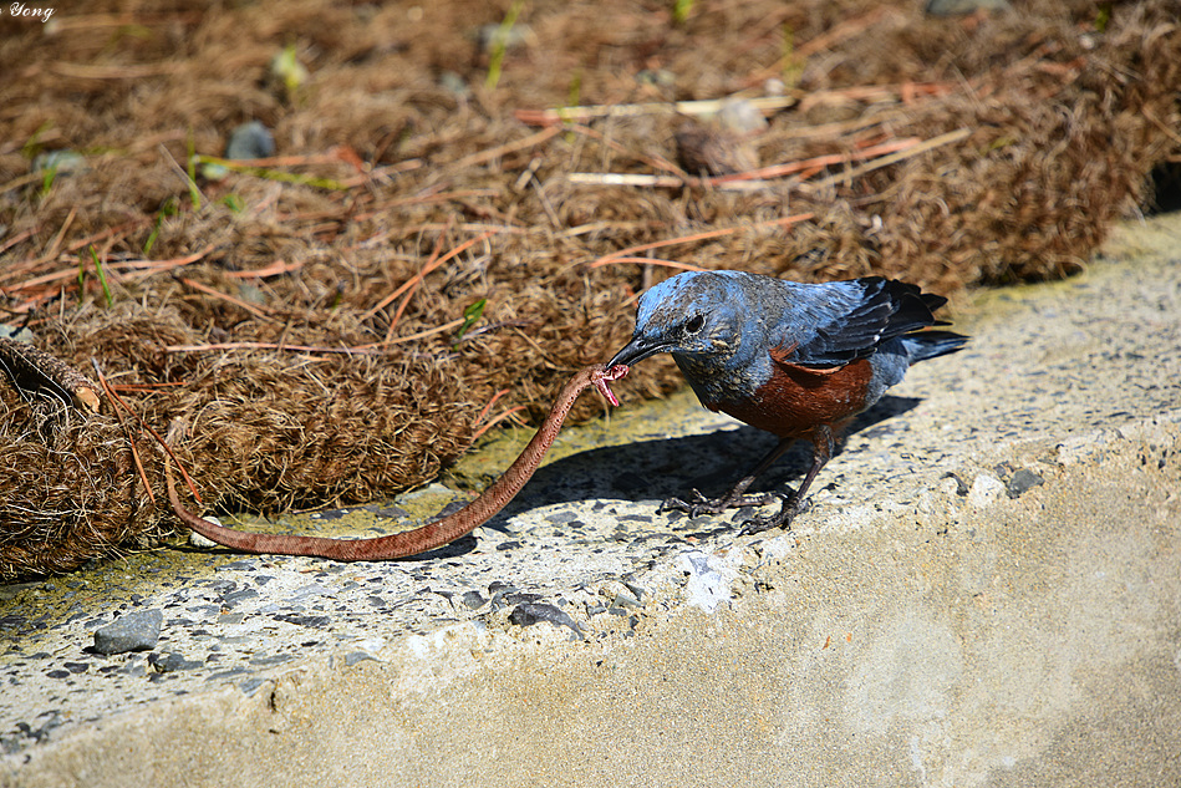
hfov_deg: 3.9
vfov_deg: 2.6
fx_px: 17290
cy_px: 405
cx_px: 592
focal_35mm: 527
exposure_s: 1/500
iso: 250
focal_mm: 500
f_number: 10
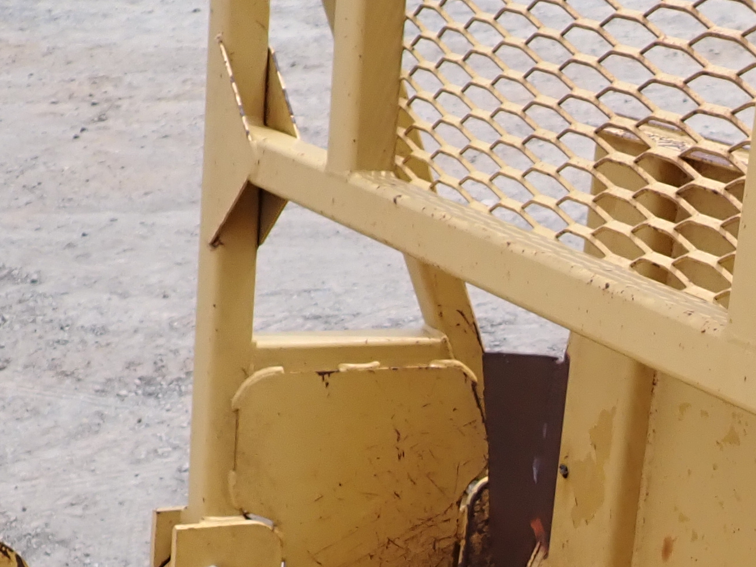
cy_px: 516
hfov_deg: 24.5
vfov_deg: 18.8
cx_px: 705
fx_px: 1681
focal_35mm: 77
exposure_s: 1/1000
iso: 100
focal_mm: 4.5
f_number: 2.8
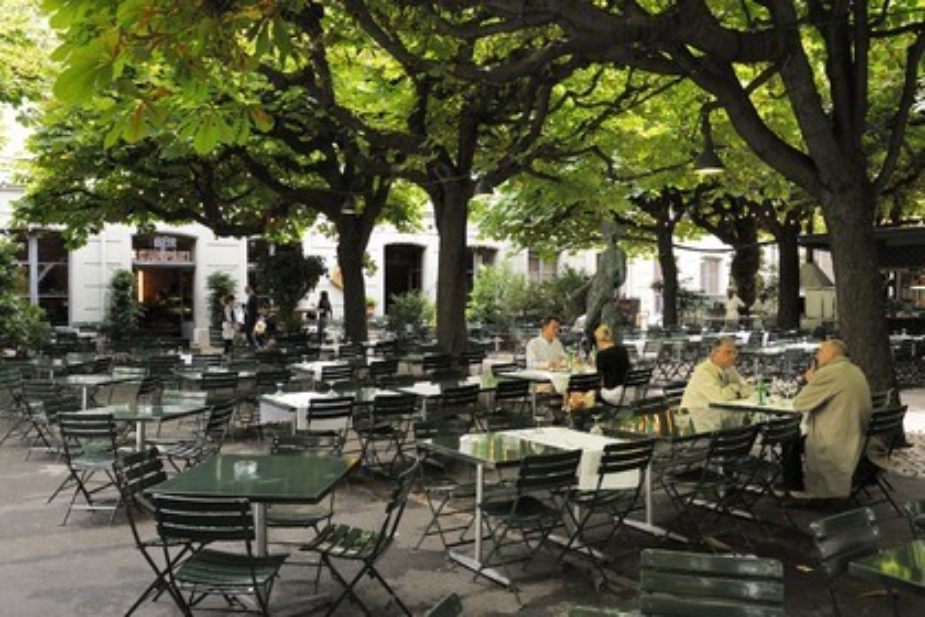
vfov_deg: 42.3
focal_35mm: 31
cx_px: 462
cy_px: 308
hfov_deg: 60.3
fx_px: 796
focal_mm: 31
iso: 800
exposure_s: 1/80
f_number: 8
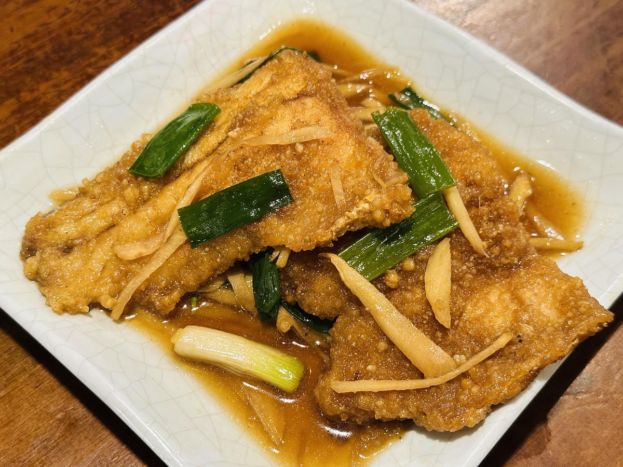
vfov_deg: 30.3
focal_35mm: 48
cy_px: 234
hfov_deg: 39.7
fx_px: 864
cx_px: 312
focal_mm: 6.86
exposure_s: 1/40
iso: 250
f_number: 1.78
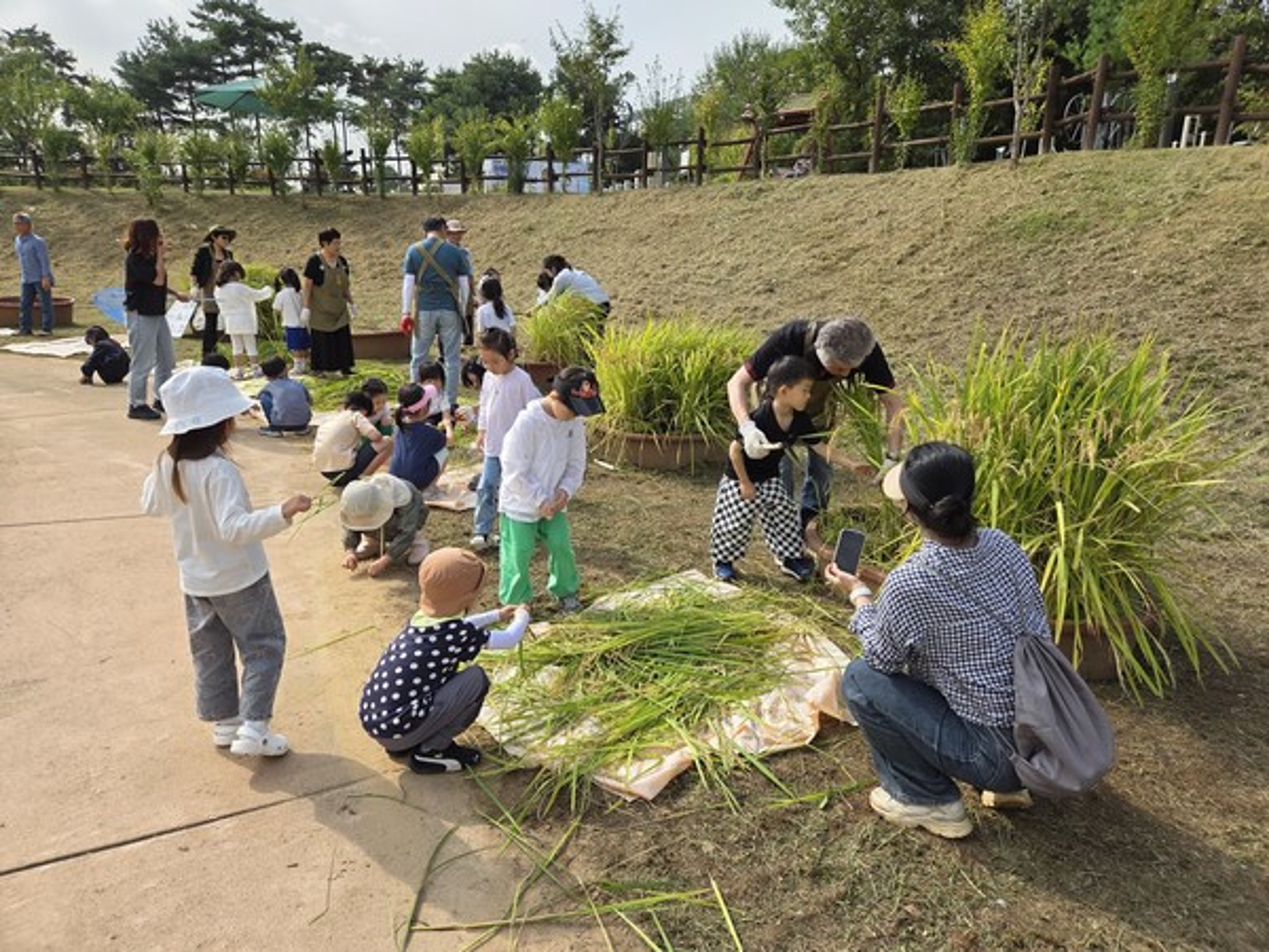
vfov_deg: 58.9
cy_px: 476
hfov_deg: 73.9
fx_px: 843
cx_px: 634
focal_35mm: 23
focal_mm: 5.4
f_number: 1.8
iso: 80
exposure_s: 1/3363
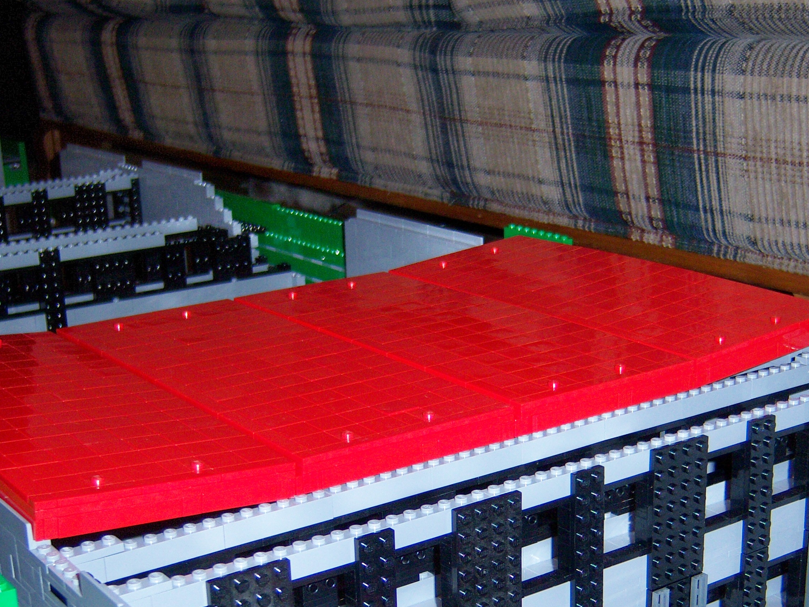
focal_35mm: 58
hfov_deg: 33.2
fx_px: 1356
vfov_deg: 25.0
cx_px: 421
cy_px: 443
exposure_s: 1/60
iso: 80
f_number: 2.8
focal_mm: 7.5
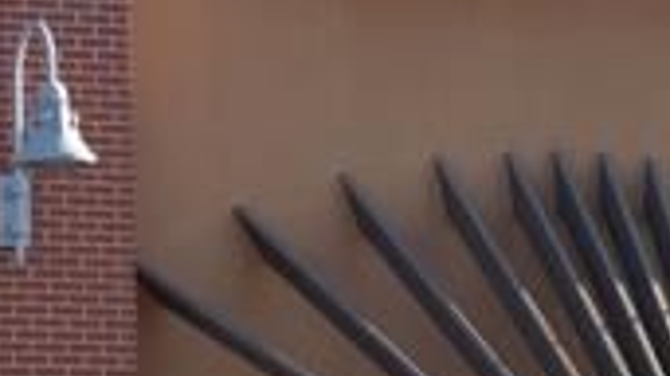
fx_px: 5219
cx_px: 357
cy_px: 213
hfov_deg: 7.3
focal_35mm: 294
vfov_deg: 4.1
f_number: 6.3
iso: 100
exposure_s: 1/250
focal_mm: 25
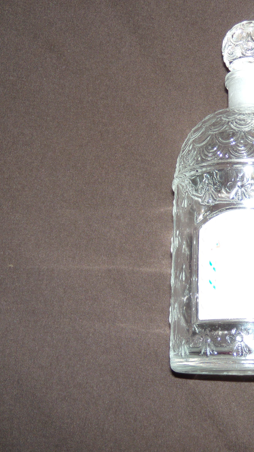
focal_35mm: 53
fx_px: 634
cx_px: 258
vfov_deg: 39.2
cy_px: 227
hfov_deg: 21.8
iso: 80
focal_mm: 6.4
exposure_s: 1/30
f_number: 3.6
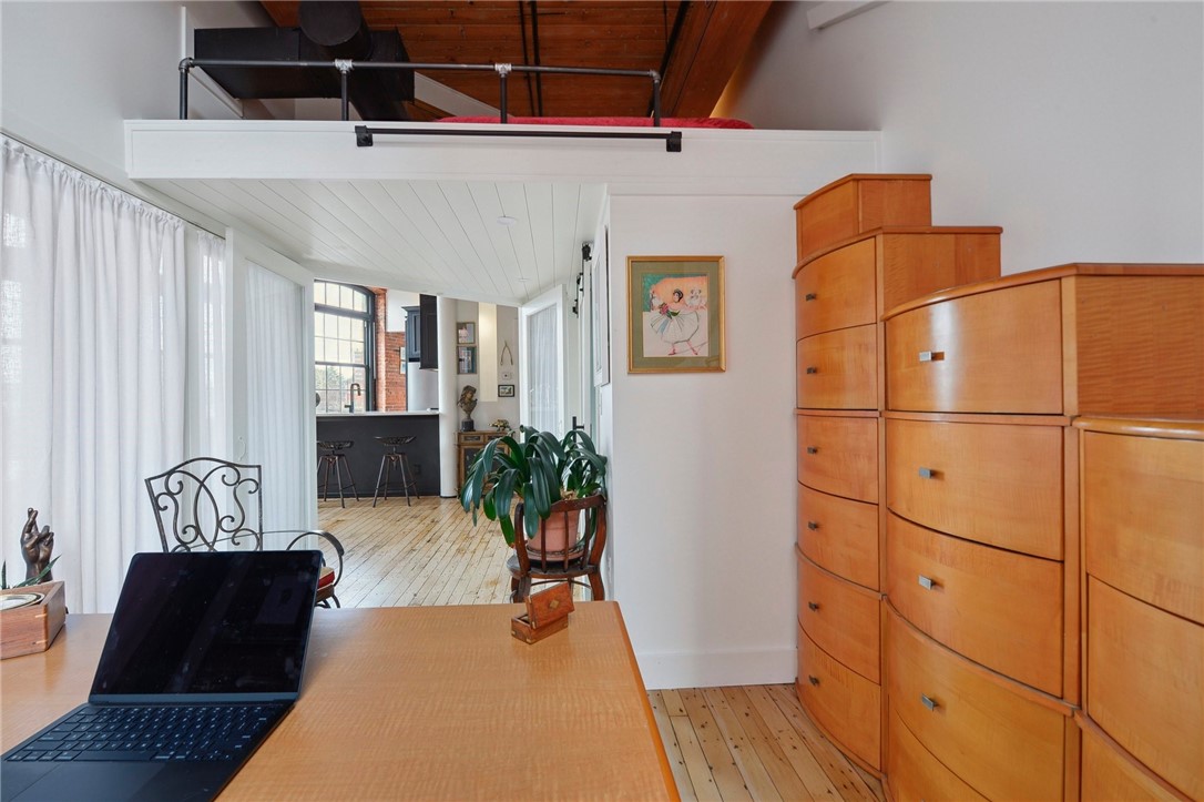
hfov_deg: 100.4
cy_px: 401
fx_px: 501
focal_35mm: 15
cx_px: 602
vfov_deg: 77.3
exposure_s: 1/15
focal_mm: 15
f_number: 11
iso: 400
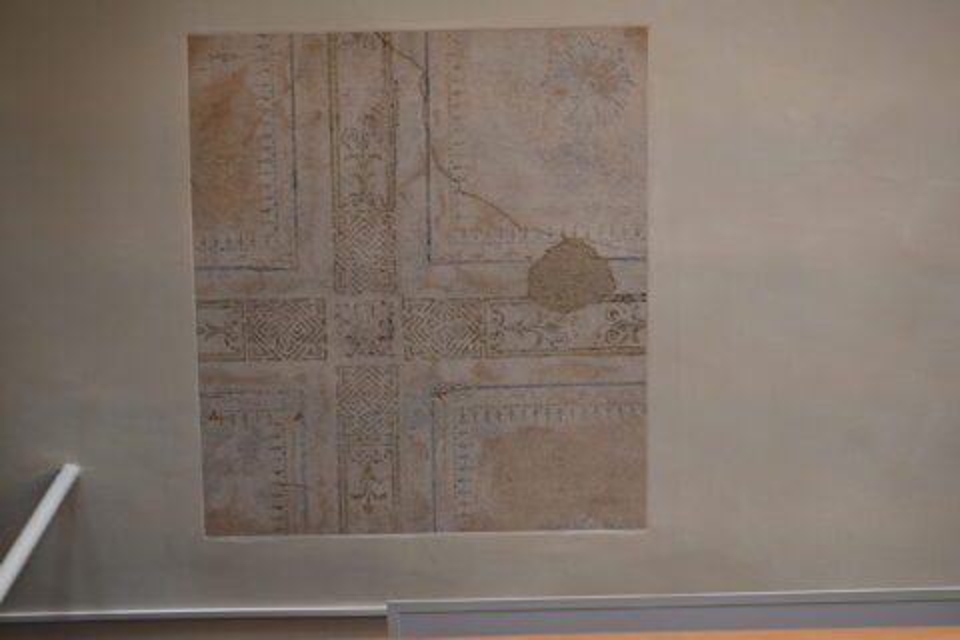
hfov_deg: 27.0
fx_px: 2000
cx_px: 480
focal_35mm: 75
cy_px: 320
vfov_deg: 18.2
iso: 800
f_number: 4.5
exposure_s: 1/125
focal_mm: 50
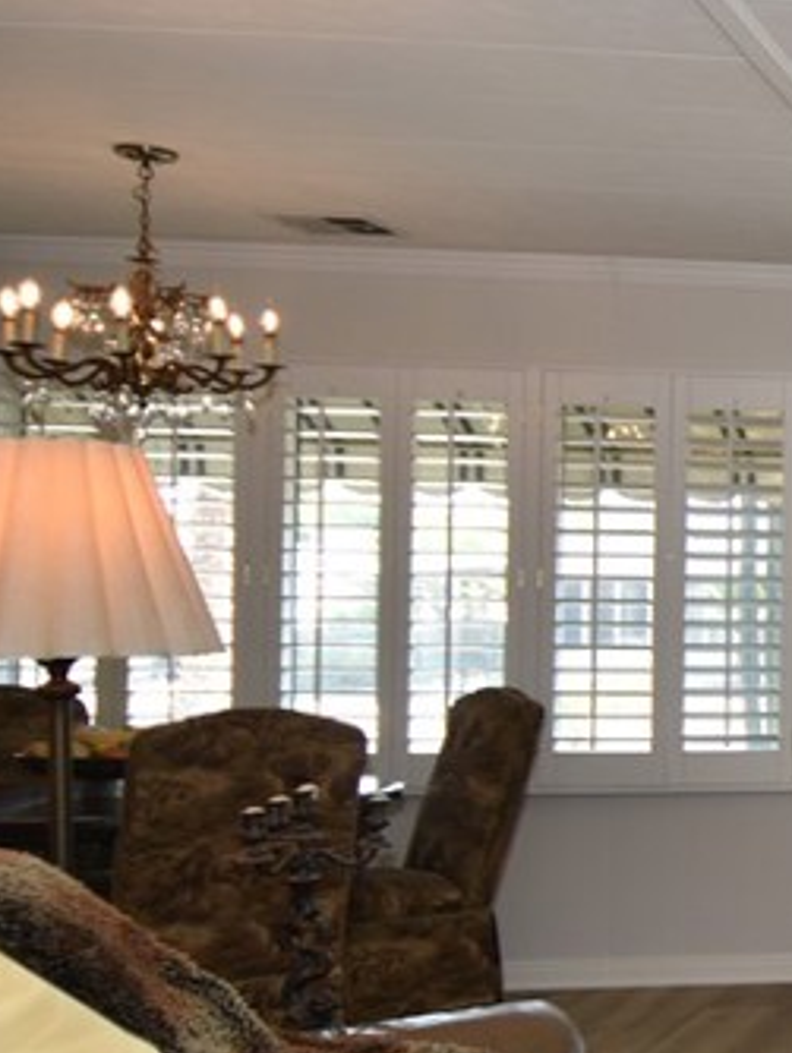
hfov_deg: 18.8
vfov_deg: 36.1
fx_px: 1615
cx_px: 1543
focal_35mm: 53
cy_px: 566
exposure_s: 1/60
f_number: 4
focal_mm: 12
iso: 200
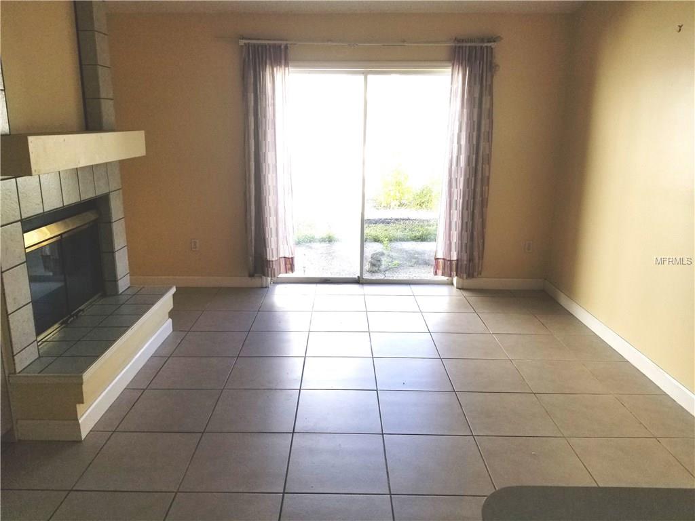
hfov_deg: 67.3
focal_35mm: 26
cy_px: 260
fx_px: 522
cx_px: 348
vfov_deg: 53.1
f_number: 1.7
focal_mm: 4.25
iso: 50
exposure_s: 1/642
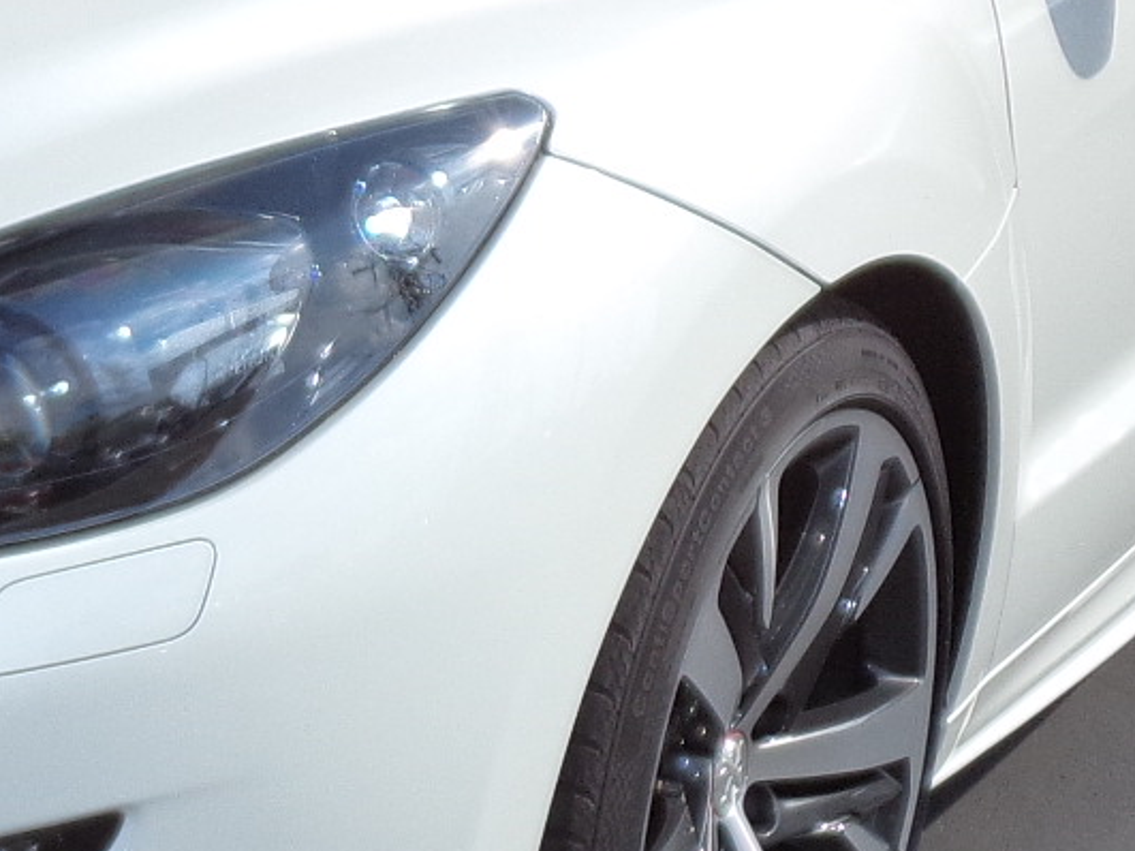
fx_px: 3081
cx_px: 30
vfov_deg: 15.7
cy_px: 319
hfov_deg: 20.3
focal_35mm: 94
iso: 80
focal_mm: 4.6
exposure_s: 1/1250
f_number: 3.3
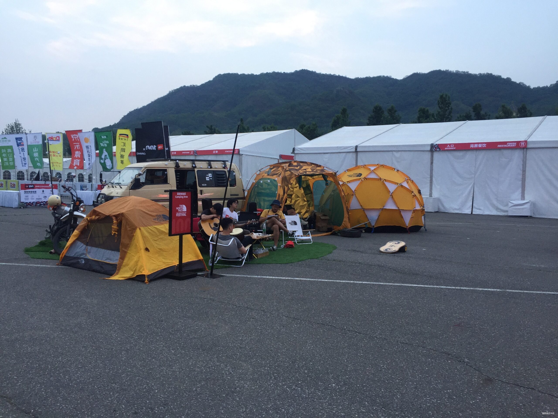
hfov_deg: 61.7
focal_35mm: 29
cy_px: 209
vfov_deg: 48.2
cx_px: 279
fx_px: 467
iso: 50
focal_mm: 4.15
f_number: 2.2
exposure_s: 1/100
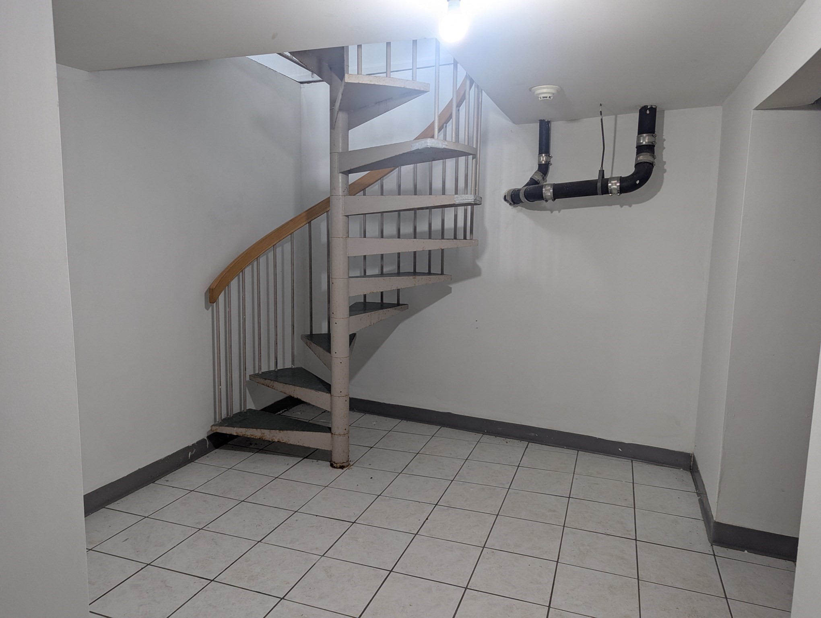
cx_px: 410
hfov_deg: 71.5
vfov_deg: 56.9
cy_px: 309
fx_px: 570
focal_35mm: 24
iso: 59
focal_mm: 6.81
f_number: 1.85
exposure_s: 1/40
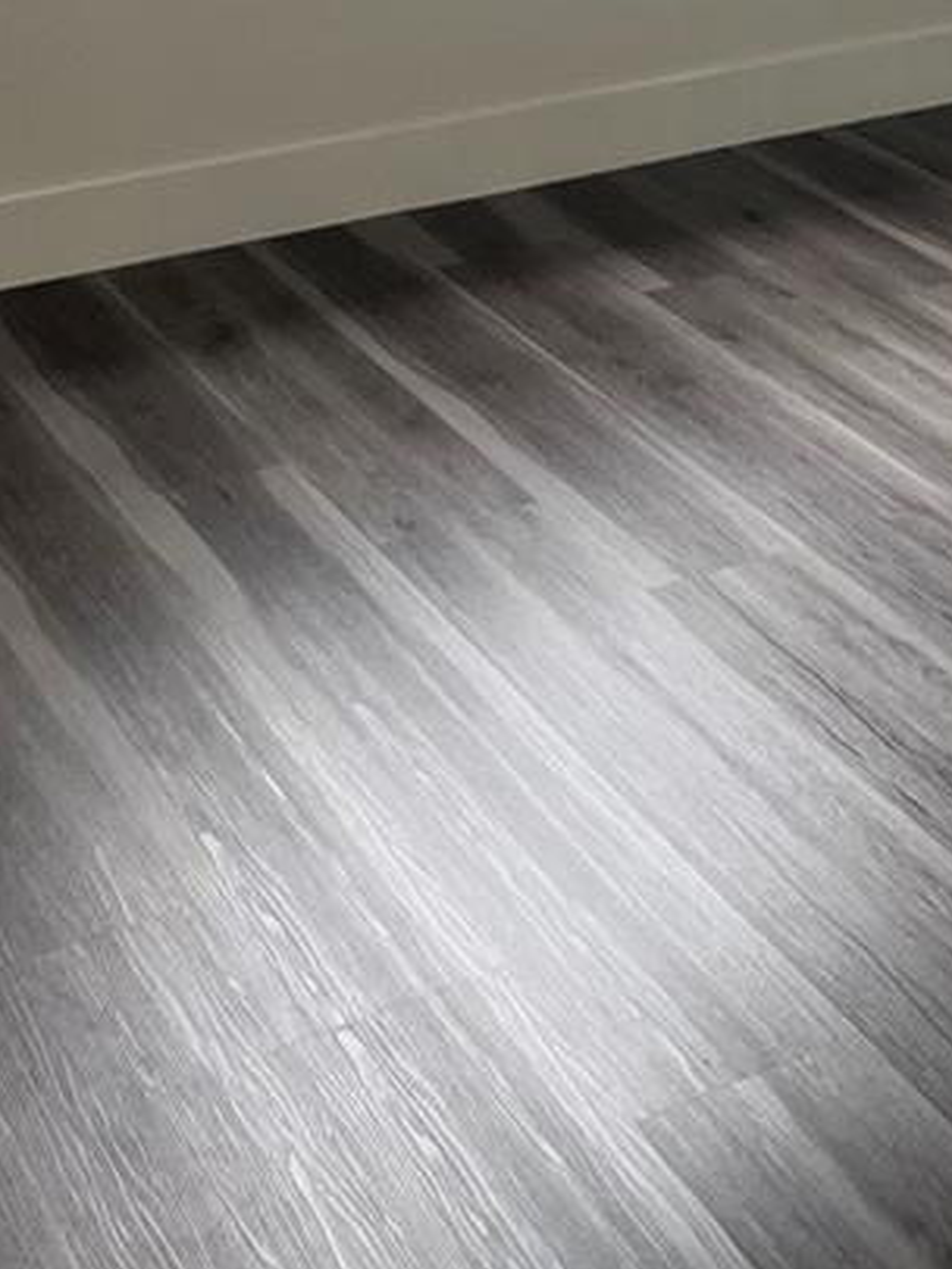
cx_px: 999
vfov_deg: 23.3
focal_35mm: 77
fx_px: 2822
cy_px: -232
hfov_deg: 18.5
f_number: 1.6
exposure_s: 1/60
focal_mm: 5.1
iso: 80
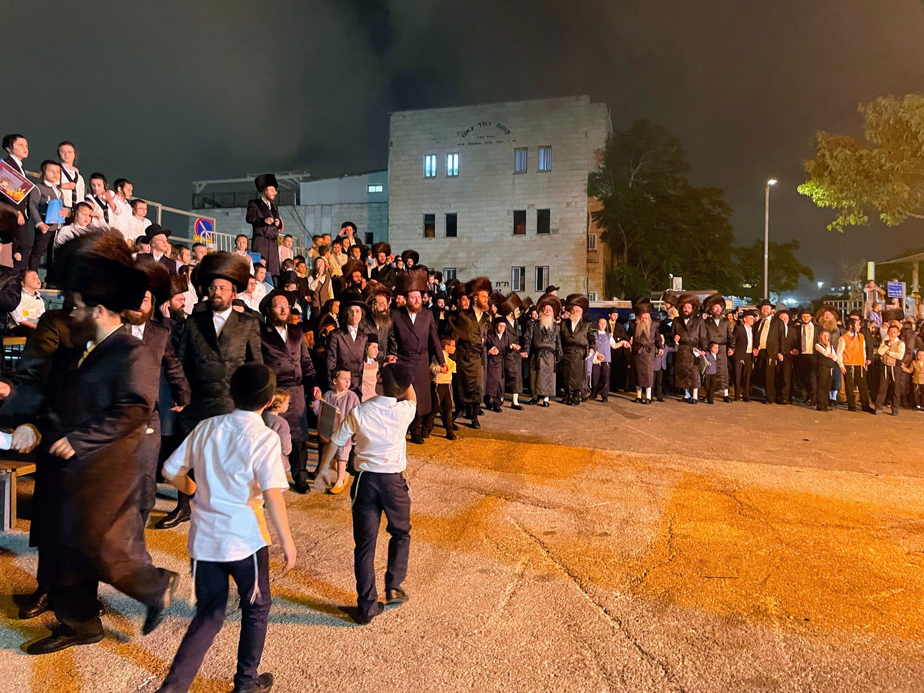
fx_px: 694
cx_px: 462
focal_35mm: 26
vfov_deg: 53.1
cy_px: 346
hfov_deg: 67.3
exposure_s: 1/33
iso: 500
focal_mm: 4.2
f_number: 1.6
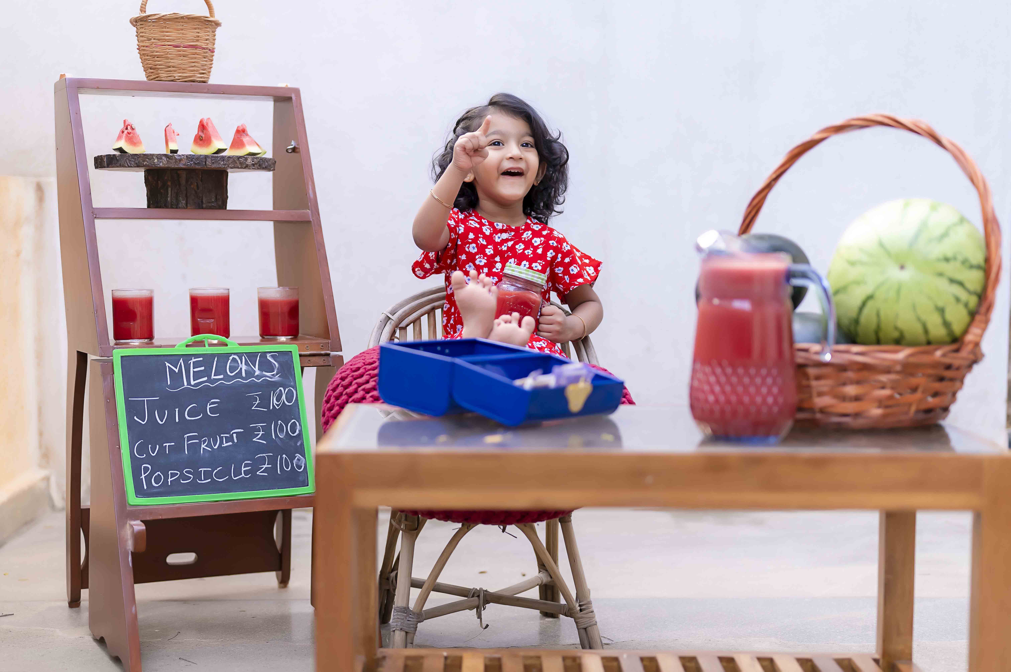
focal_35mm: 50
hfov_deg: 39.6
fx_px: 1403
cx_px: 506
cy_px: 336
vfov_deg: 27.0
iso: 360
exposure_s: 1/160
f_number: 1.8
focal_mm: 50
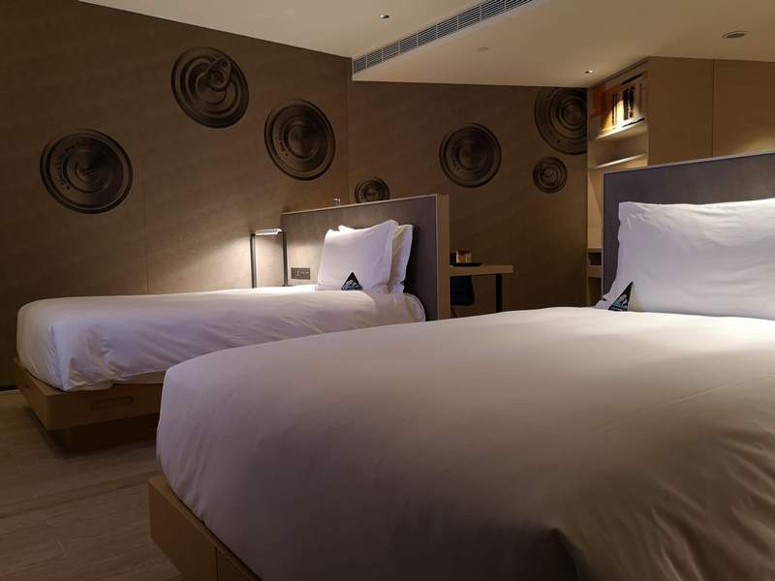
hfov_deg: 65.3
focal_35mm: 27
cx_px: 388
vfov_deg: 51.4
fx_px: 604
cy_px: 290
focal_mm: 3.95
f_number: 1.8
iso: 400
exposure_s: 1/30
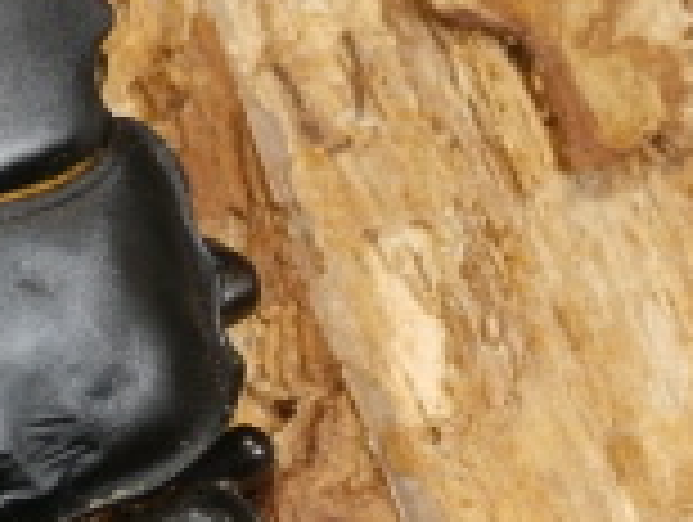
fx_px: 5574
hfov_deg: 7.0
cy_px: 364
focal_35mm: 278
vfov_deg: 5.4
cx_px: -320
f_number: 4.3
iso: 160
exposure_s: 1/80
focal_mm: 11.86
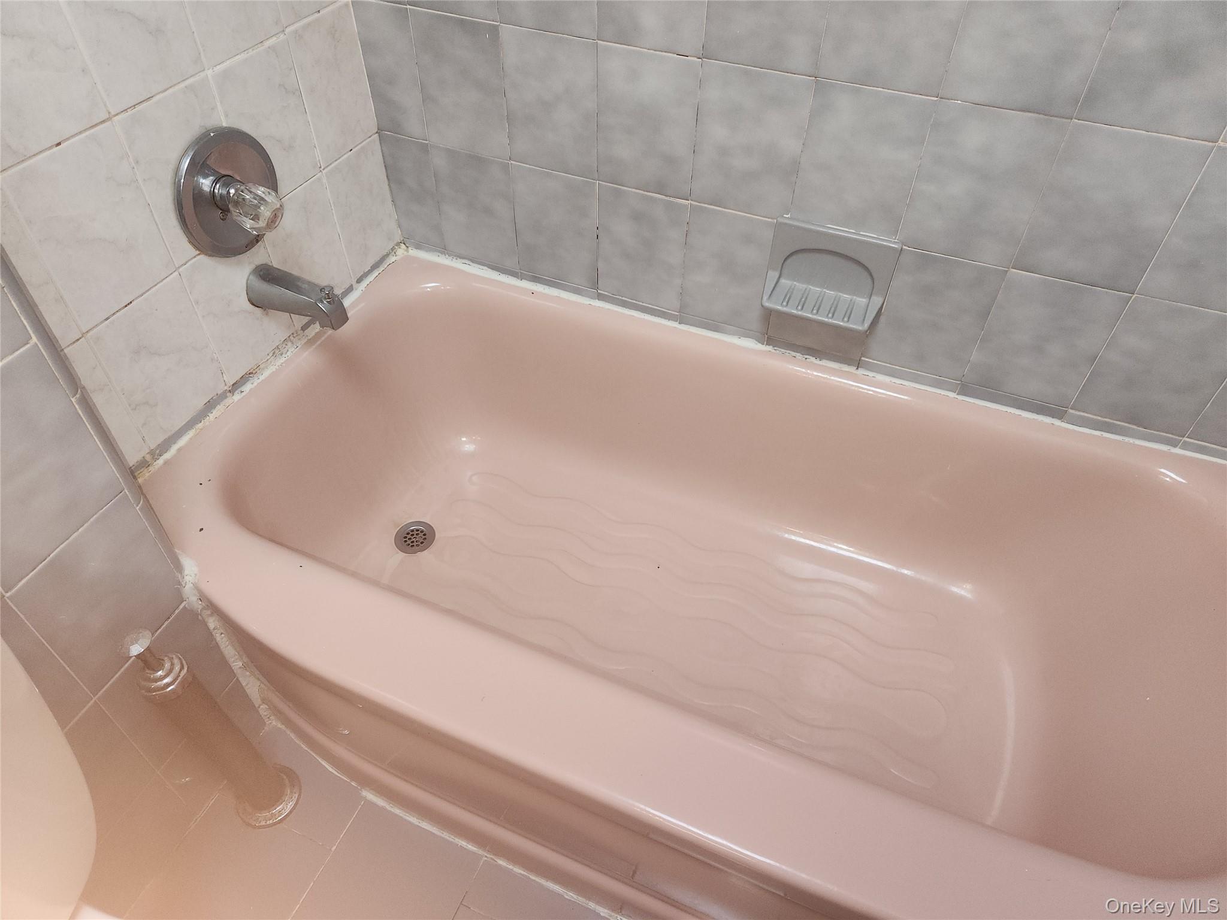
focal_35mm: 23
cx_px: 614
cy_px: 460
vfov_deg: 58.9
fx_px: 815
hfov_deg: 73.9
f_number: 1.8
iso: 80
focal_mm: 5.4
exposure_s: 1/60
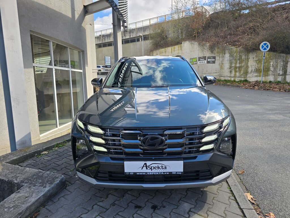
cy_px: 109
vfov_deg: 58.9
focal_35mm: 23
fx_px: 193
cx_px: 145
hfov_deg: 73.9
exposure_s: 1/377
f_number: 1.7
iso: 12
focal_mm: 6.3
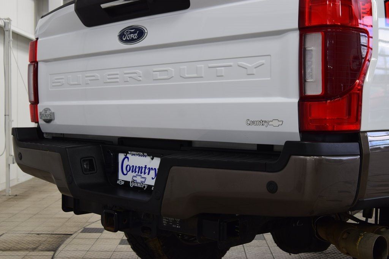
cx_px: 194
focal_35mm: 51
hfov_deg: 38.9
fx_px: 551
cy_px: 130
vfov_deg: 26.5
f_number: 6.3
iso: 400
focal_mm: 34
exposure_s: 1/15
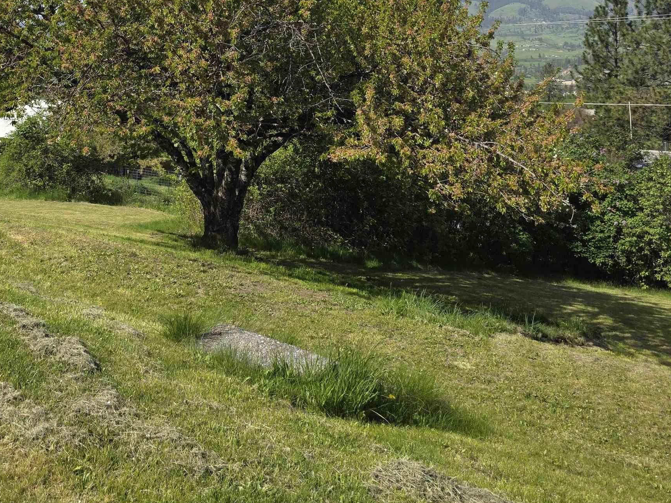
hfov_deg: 45.1
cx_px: 226
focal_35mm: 41
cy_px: 65
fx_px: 795
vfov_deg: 33.5
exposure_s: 1/5778
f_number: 1.7
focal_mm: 6.3
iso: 80
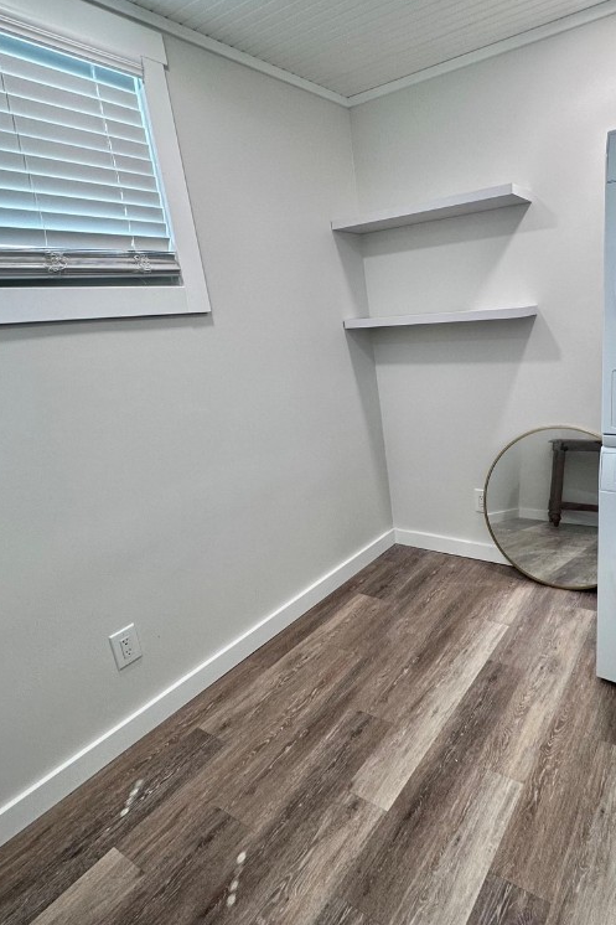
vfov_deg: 84.0
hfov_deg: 60.2
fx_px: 514
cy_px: 450
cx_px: 419
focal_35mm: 20
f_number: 2.2
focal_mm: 2.22
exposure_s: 1/120
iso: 125
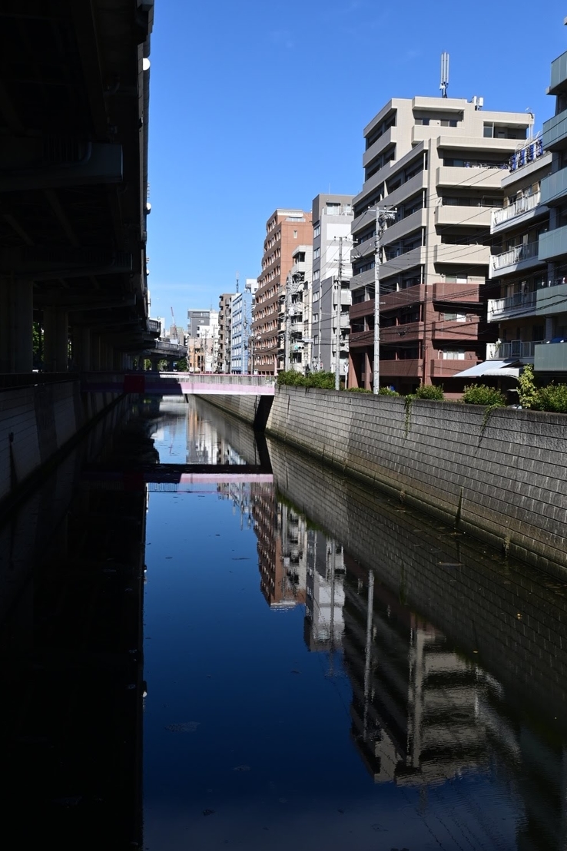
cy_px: 438
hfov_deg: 33.5
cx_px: 295
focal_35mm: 40
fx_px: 941
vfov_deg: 48.7
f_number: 10
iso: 160
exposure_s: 1/320
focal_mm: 24.5
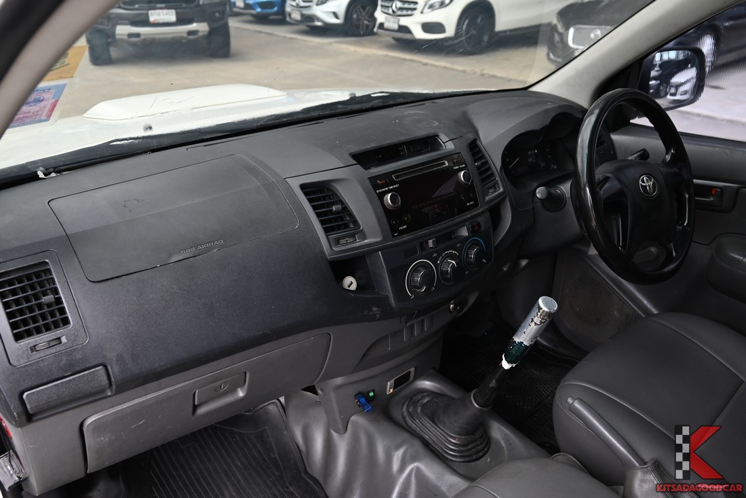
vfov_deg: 45.7
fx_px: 591
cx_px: 373
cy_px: 249
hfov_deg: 64.5
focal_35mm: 28
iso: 280
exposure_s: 1/180
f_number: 5.6
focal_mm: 28.5
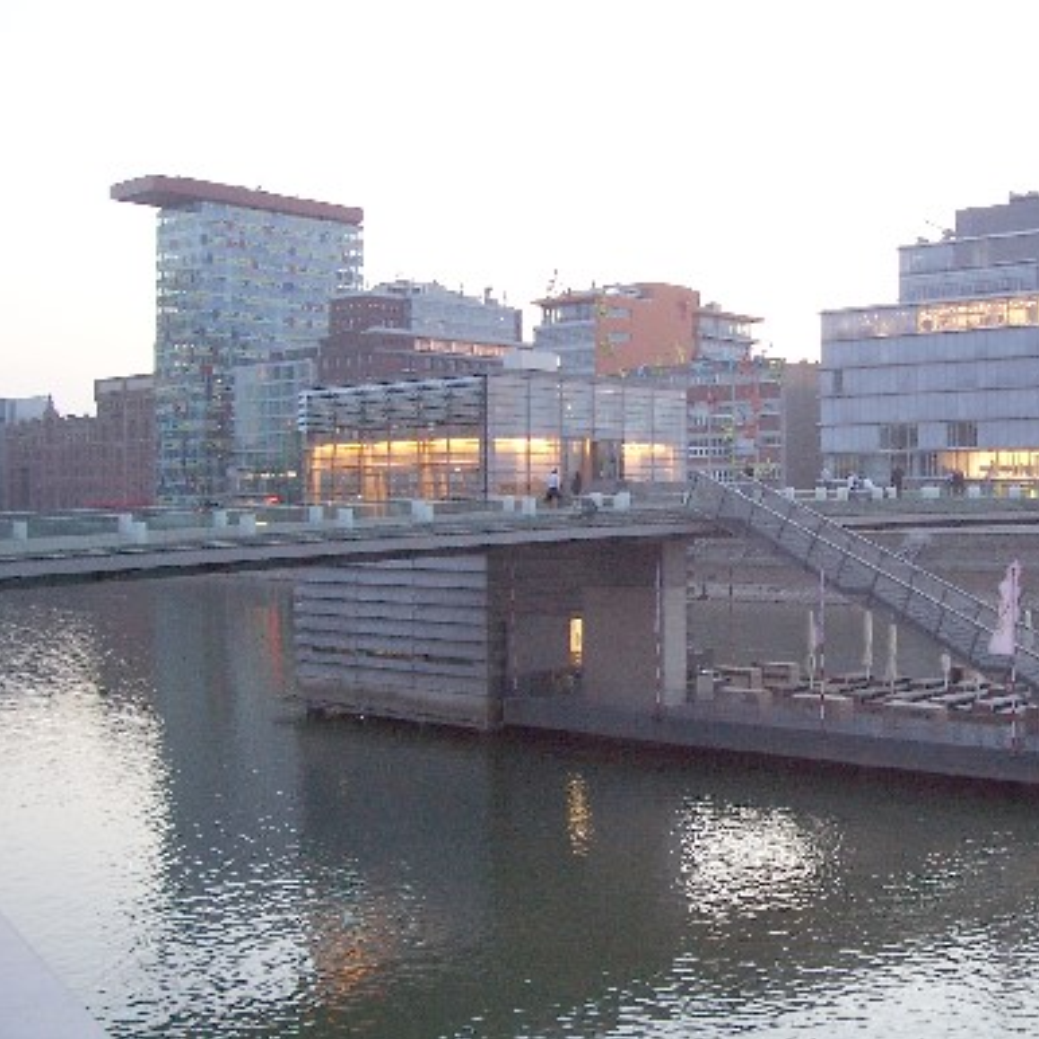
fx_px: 1494
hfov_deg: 37.3
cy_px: 517
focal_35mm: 44
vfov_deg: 38.3
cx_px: 789
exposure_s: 1/20
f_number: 2.7
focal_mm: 5.6
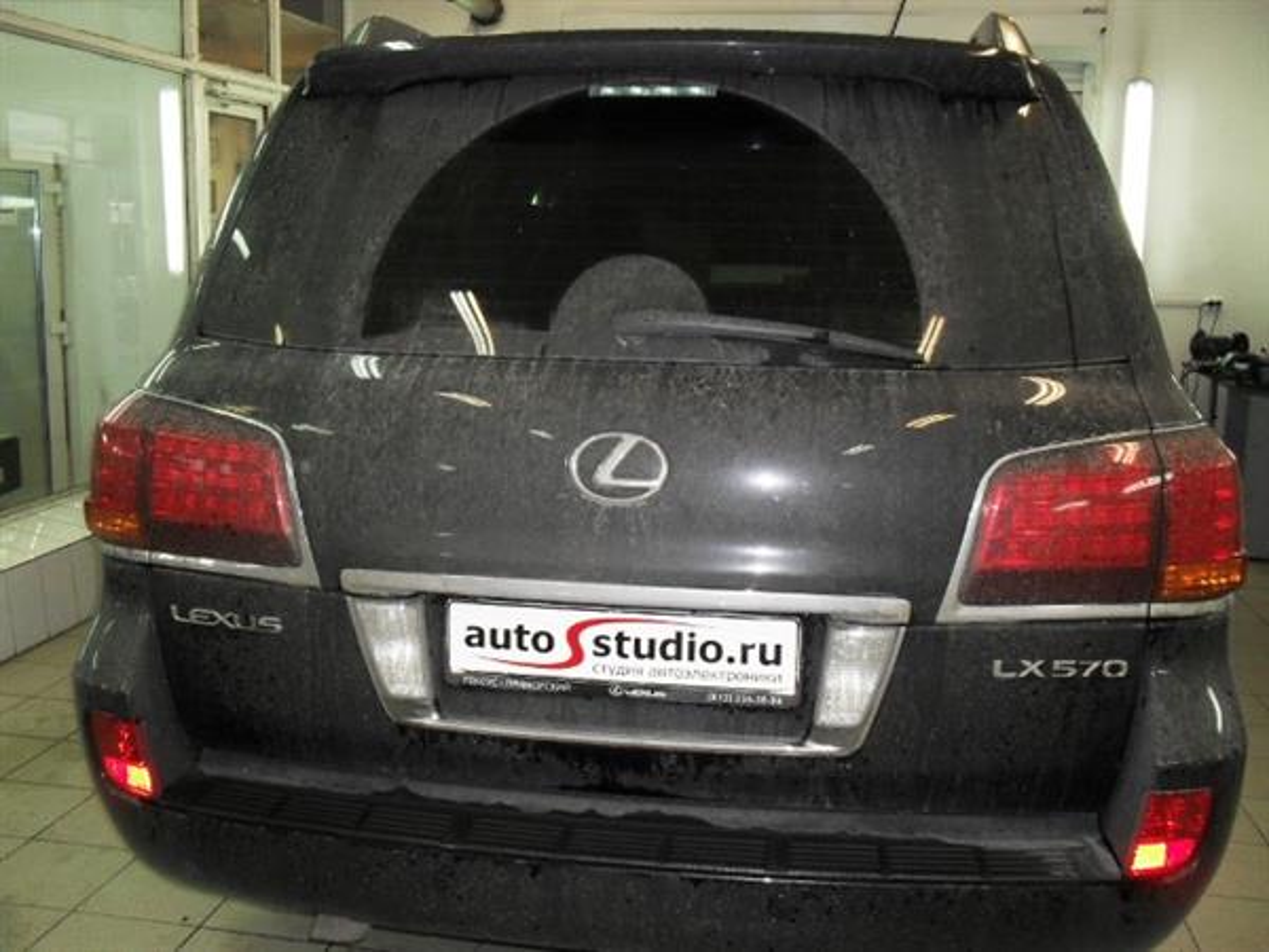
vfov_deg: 40.7
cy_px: 476
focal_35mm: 35
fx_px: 1283
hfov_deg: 52.6
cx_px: 634
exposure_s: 1/45
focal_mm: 6.3
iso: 200
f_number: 3.2
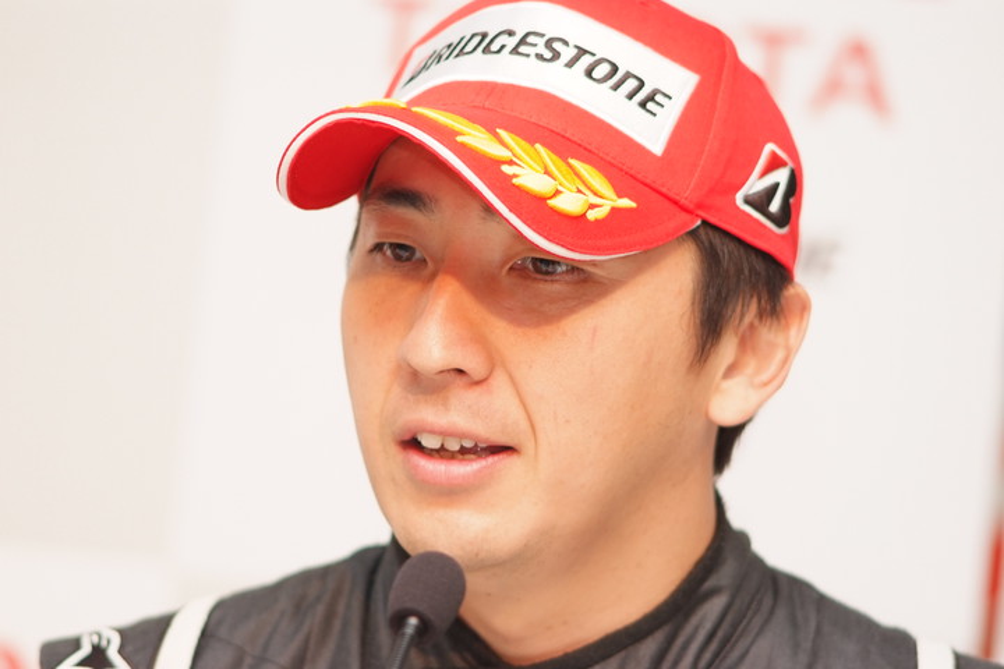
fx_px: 7529
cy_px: 334
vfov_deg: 5.1
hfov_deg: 7.6
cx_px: 502
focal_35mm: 270
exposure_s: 1/125
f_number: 2.8
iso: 400
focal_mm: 180
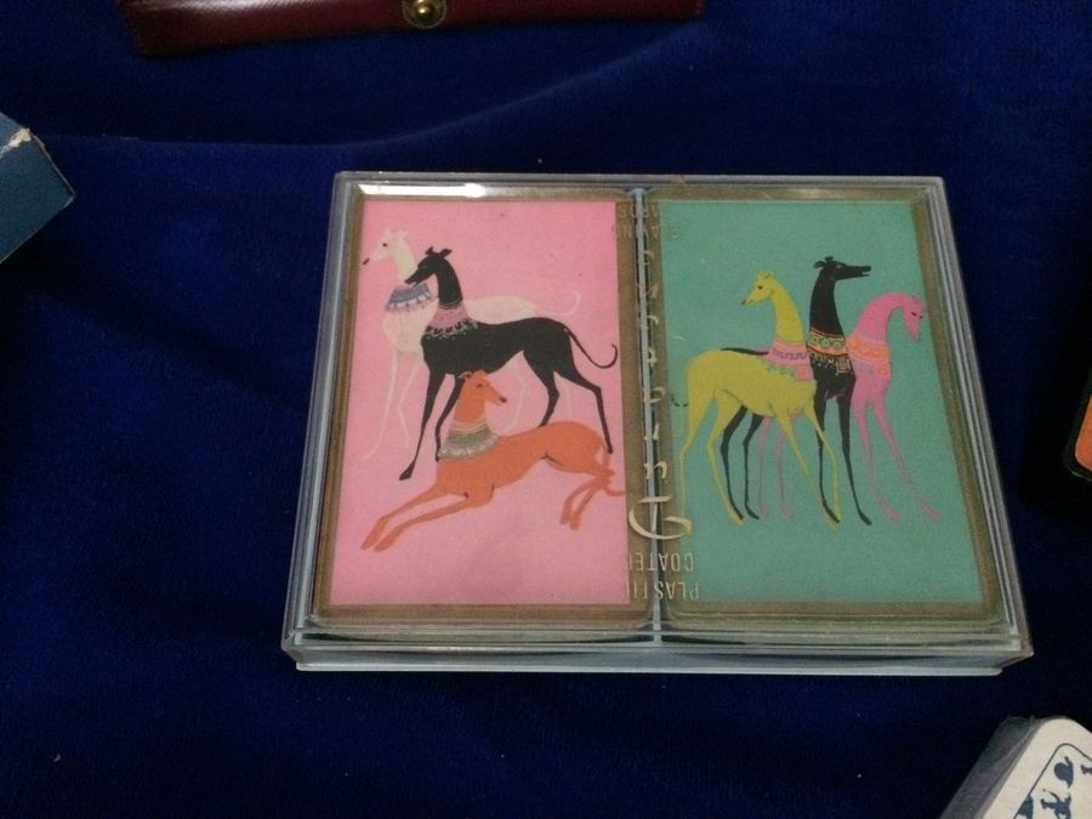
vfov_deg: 46.8
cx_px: 546
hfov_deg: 60.0
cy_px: 410
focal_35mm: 30
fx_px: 946
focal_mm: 4.12
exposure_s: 1/15
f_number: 2.2
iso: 640
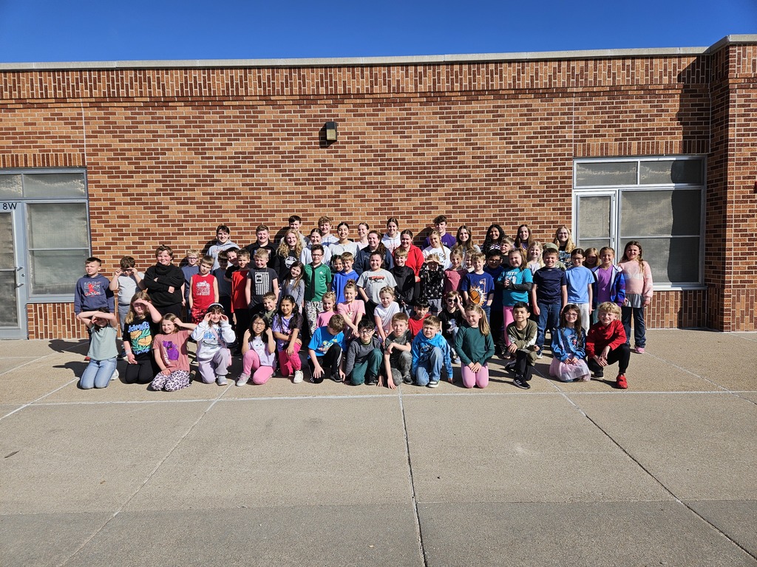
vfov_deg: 58.9
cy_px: 284
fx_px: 503
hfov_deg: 73.9
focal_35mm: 23
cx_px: 378
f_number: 1.8
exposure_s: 1/2866
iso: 25
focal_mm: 5.4
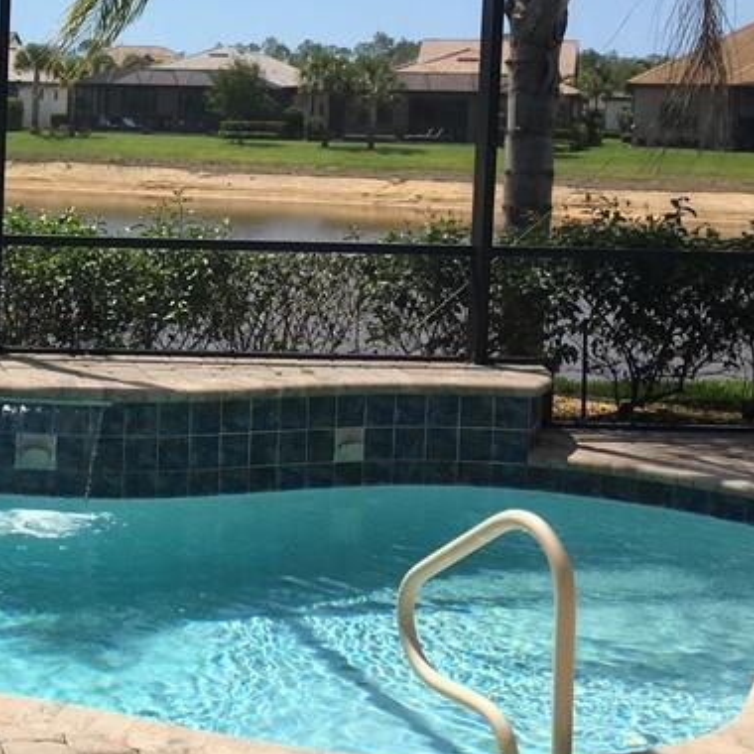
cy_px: 206
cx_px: -131
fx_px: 1700
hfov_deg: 23.1
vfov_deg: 24.8
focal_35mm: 69
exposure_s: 1/1202
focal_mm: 4.15
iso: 25
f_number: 2.2
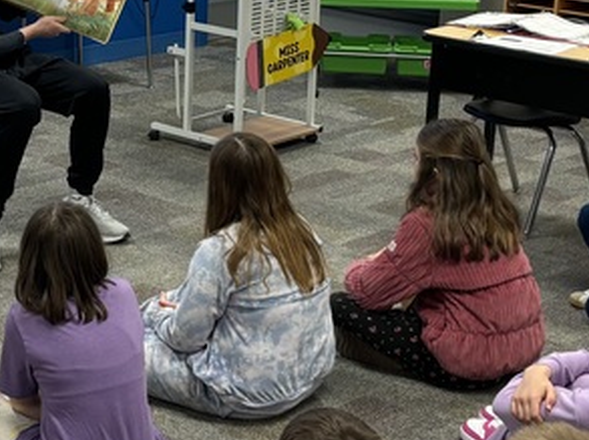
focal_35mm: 91
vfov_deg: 16.2
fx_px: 1546
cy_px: 181
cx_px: 171
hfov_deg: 21.4
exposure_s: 1/60
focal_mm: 5.96
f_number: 1.6
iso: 100
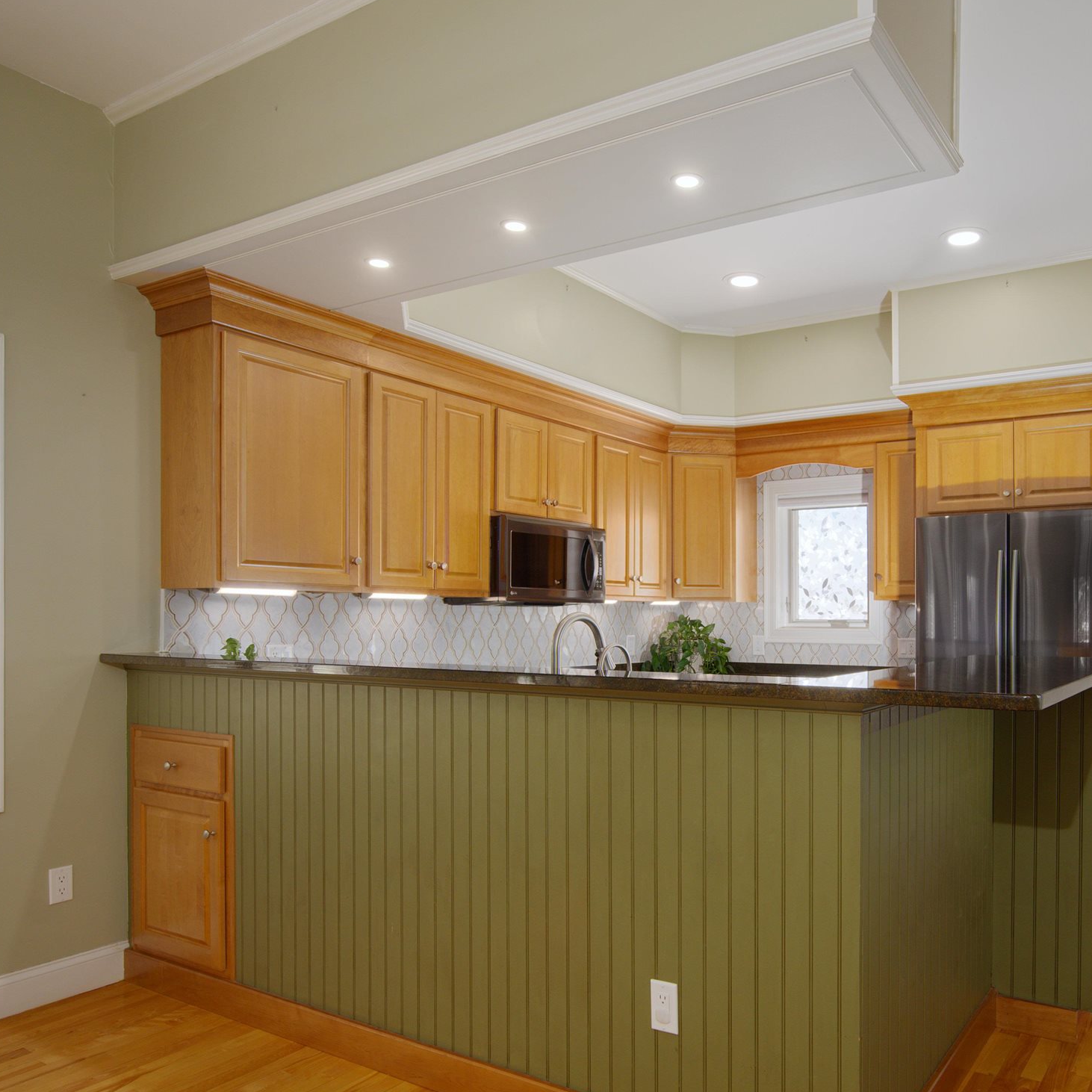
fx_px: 892
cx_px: 708
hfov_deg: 61.7
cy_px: 662
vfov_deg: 62.3
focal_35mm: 25
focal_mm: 14
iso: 320
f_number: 7.1
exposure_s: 1/6
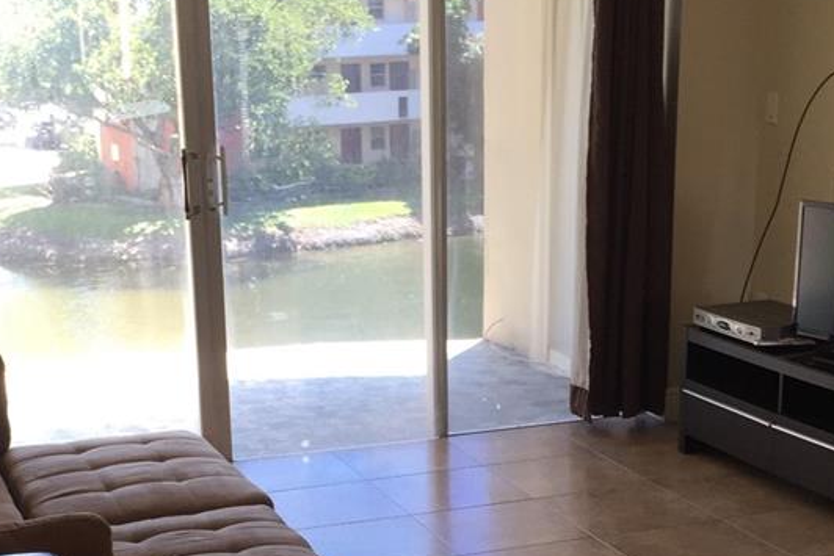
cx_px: 379
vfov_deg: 19.5
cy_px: 540
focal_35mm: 68
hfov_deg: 29.6
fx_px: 1576
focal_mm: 4.15
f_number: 2.2
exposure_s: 1/120
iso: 40
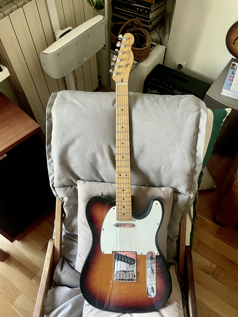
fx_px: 238
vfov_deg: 67.3
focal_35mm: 26
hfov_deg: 53.1
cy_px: 158
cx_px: 119
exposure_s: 1/66
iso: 125
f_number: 1.6
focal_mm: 4.2
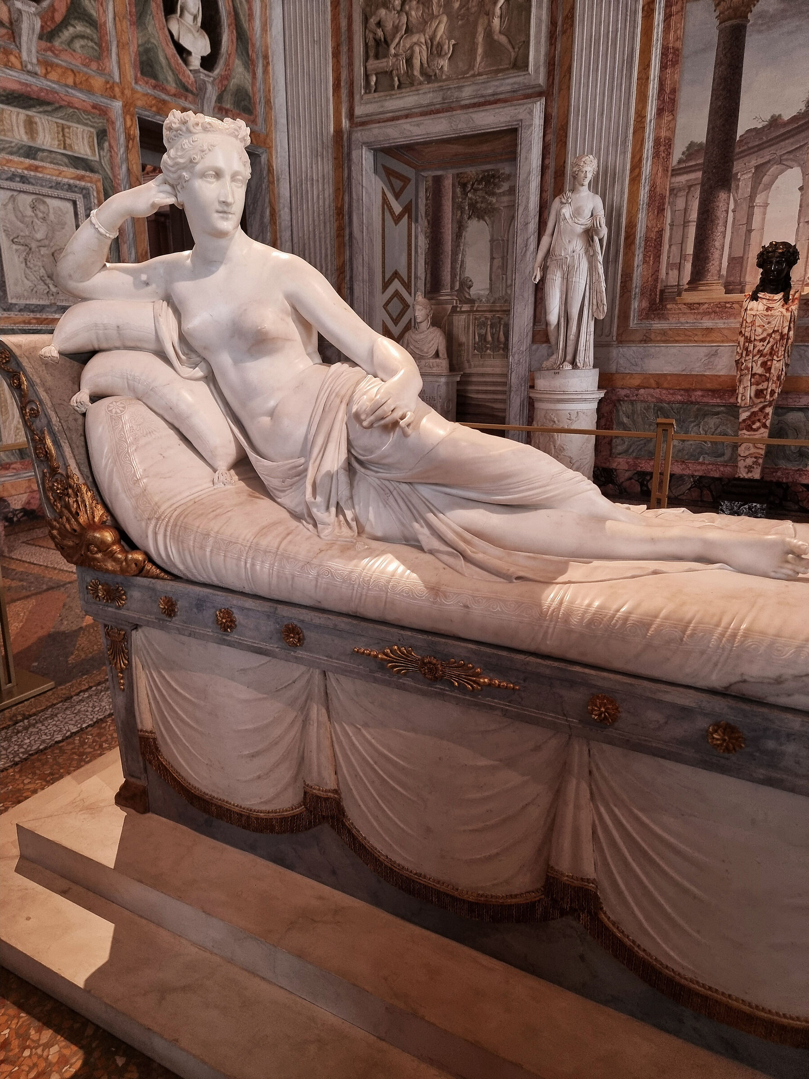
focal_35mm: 24
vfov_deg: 71.6
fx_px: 748
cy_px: 540
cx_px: 404
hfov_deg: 56.8
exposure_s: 1/100
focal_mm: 6.7
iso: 320
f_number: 1.8
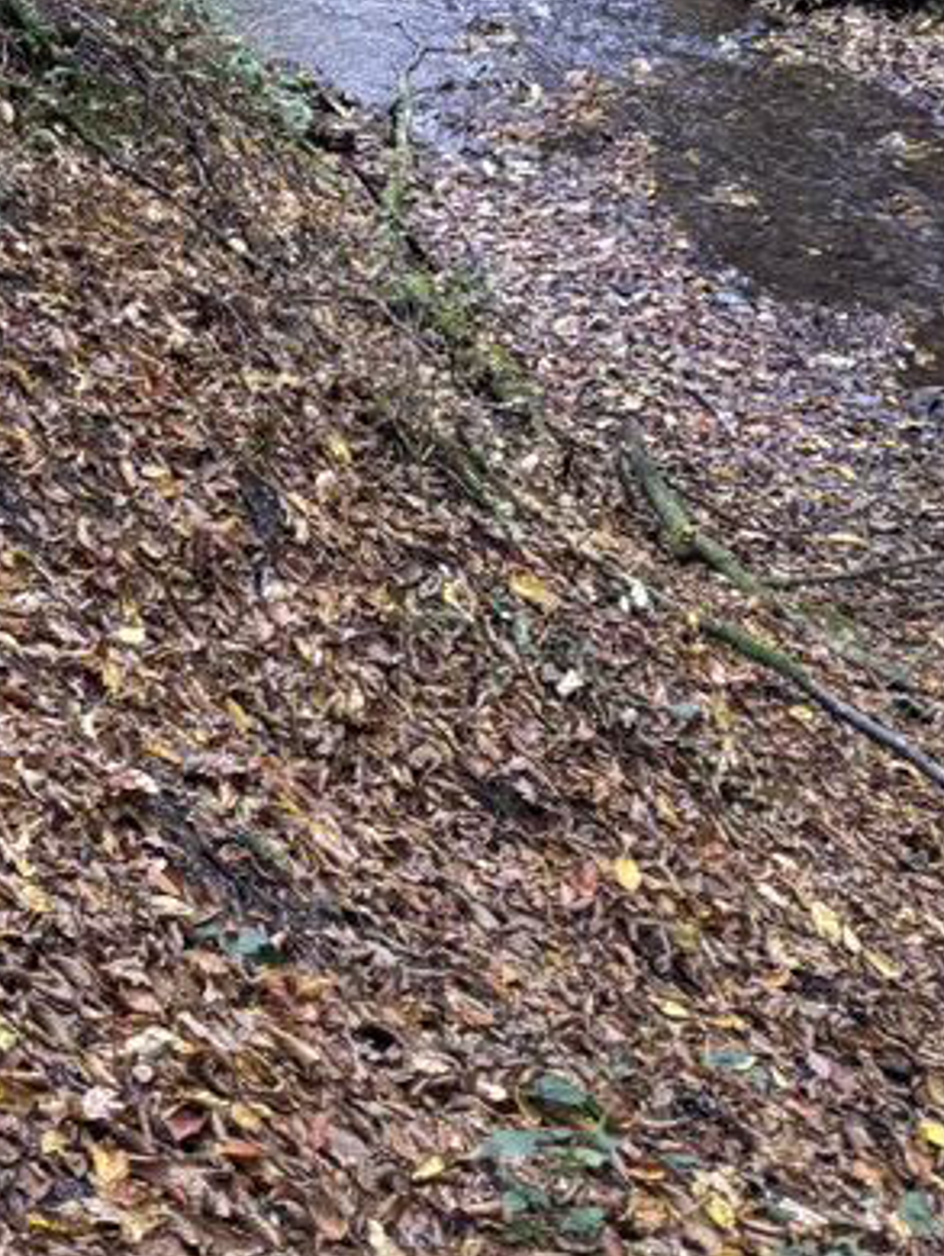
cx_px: -429
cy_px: -557
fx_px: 2906
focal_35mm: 80
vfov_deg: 21.1
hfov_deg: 16.9
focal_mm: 5.96
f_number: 1.6
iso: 125
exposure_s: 1/88
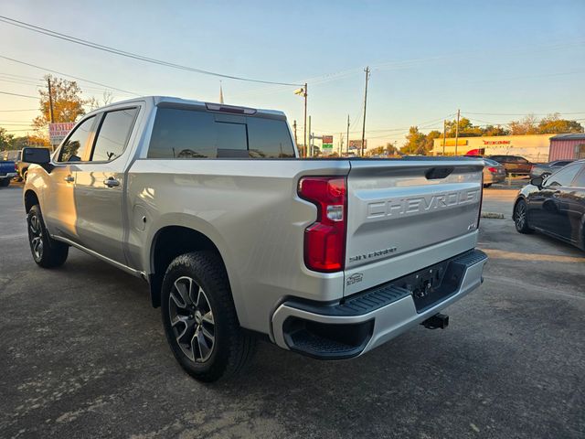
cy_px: 220
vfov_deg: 58.9
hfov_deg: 73.9
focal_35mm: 23
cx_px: 292
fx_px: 389
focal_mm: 6.3
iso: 12
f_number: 1.7
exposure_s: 1/180
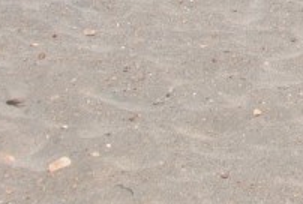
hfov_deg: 8.7
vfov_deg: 6.5
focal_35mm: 204
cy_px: -288
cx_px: 842
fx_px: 1722
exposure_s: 1/320
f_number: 9
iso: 100
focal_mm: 24
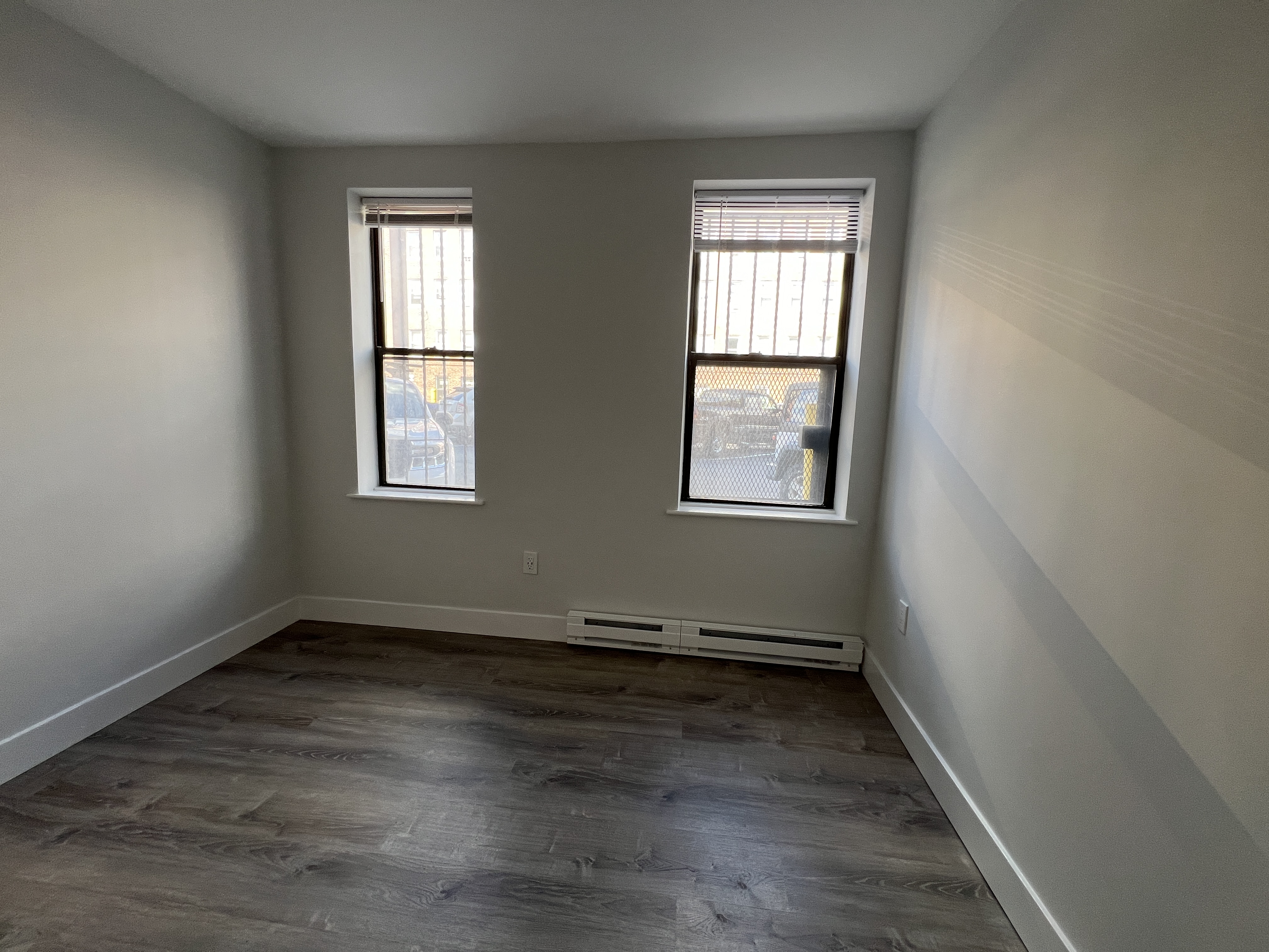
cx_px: 634
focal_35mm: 13
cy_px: 476
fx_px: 477
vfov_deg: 89.9
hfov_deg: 106.2
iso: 64
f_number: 1.8
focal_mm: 1.57
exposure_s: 1/99
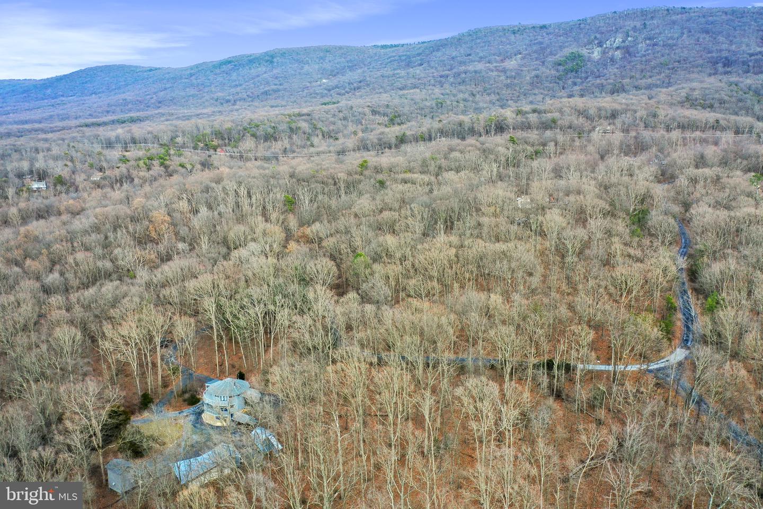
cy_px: 254
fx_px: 593
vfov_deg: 46.4
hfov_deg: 65.5
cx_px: 382
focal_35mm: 28
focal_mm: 10.26
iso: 100
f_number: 2.8
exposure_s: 1/200
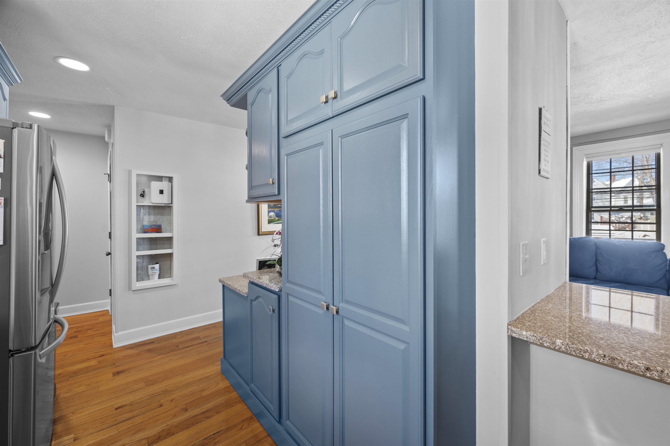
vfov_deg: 77.2
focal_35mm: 15
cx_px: 335
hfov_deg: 100.4
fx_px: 279
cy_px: 223
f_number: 7.1
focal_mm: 15
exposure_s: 1.6
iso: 250
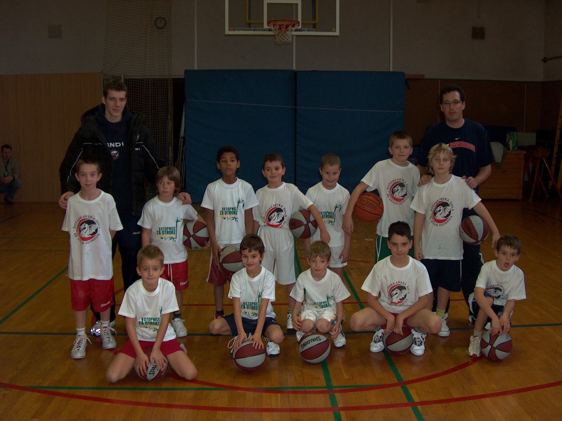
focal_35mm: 37
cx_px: 281
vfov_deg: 38.6
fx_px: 600
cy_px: 210
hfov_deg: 50.2
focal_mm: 7.6
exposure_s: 1/60
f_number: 2.8
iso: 100
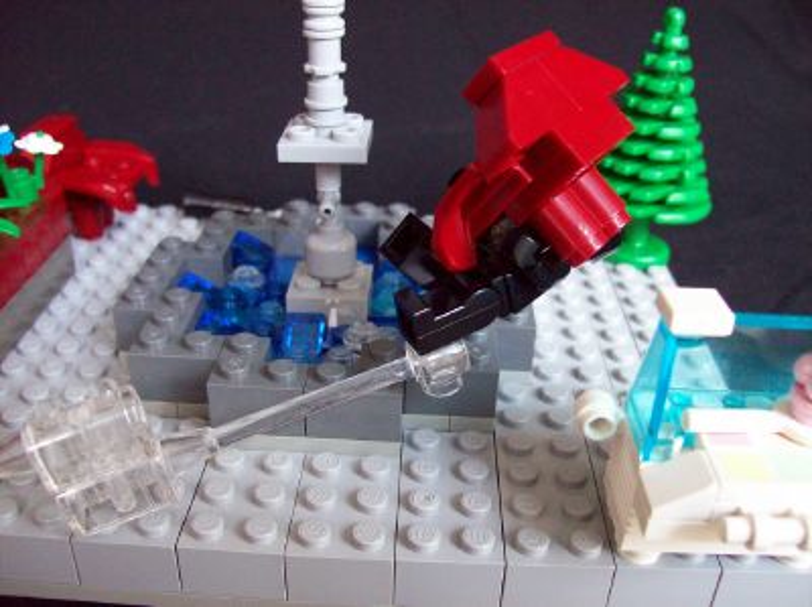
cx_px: 406
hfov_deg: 51.4
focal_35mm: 36
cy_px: 304
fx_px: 843
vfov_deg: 39.6
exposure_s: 1/8
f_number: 2.7
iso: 160
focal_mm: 6
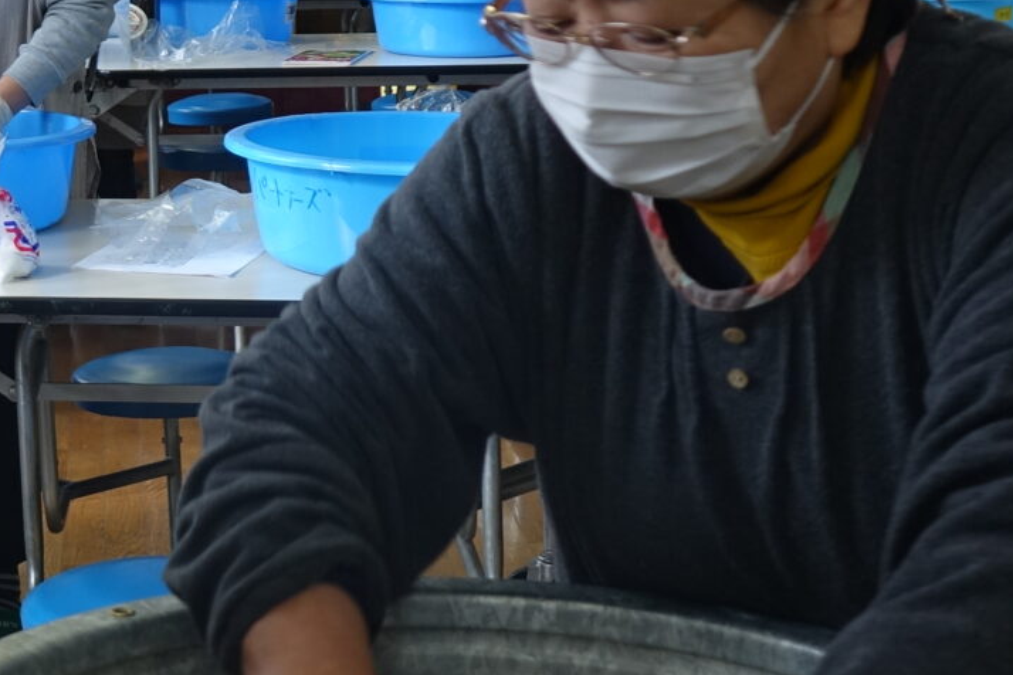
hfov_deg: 22.1
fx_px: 2420
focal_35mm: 86
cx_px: -149
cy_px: 130
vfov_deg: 15.8
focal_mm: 8.8
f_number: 2.4
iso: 100
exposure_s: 1/60
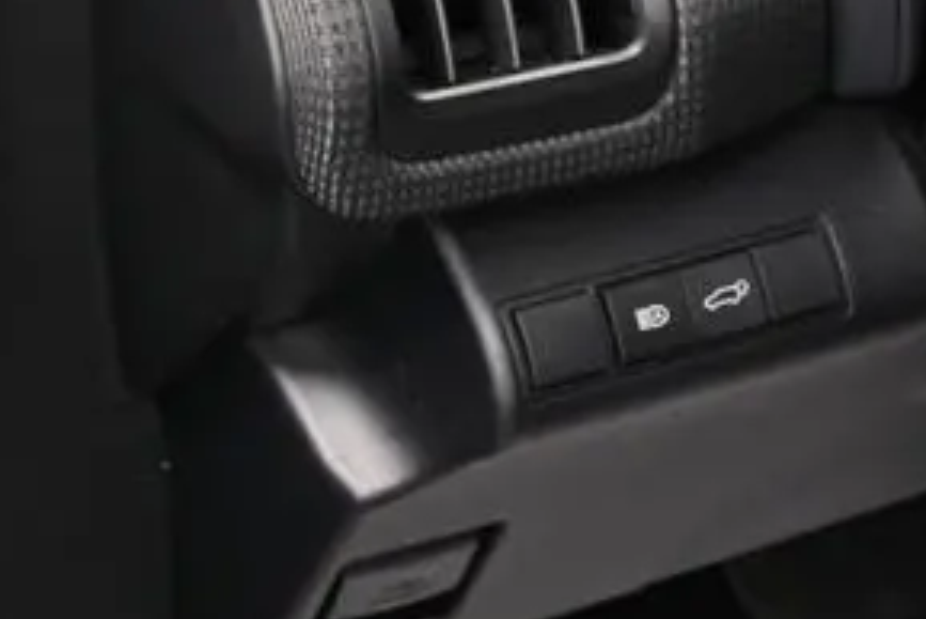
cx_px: 1474
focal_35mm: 133
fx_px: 3417
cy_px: -88
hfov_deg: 14.2
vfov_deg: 10.2
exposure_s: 1/125
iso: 1000
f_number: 4.2
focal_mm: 25
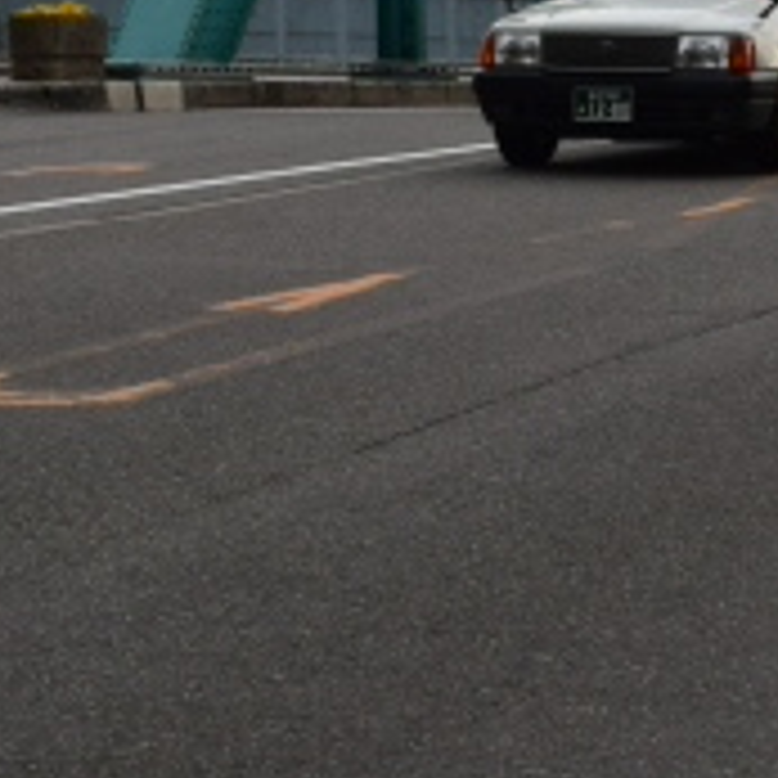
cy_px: 616
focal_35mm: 156
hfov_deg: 10.9
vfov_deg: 11.2
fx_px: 3967
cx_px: 1007
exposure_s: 1/200
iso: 400
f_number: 10
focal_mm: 22
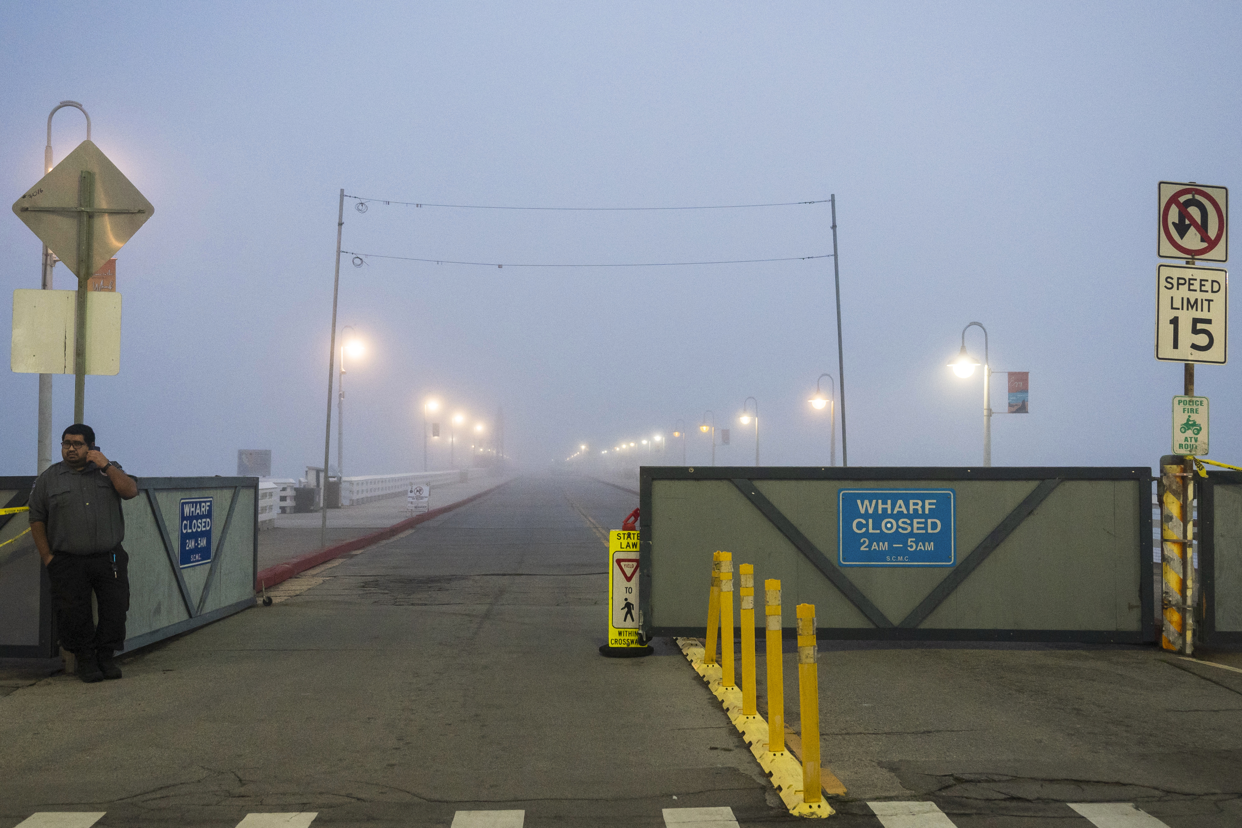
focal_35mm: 36
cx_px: 621
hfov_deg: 53.1
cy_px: 414
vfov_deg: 36.9
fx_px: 1242
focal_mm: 24
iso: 1600
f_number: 2.8
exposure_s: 1/200
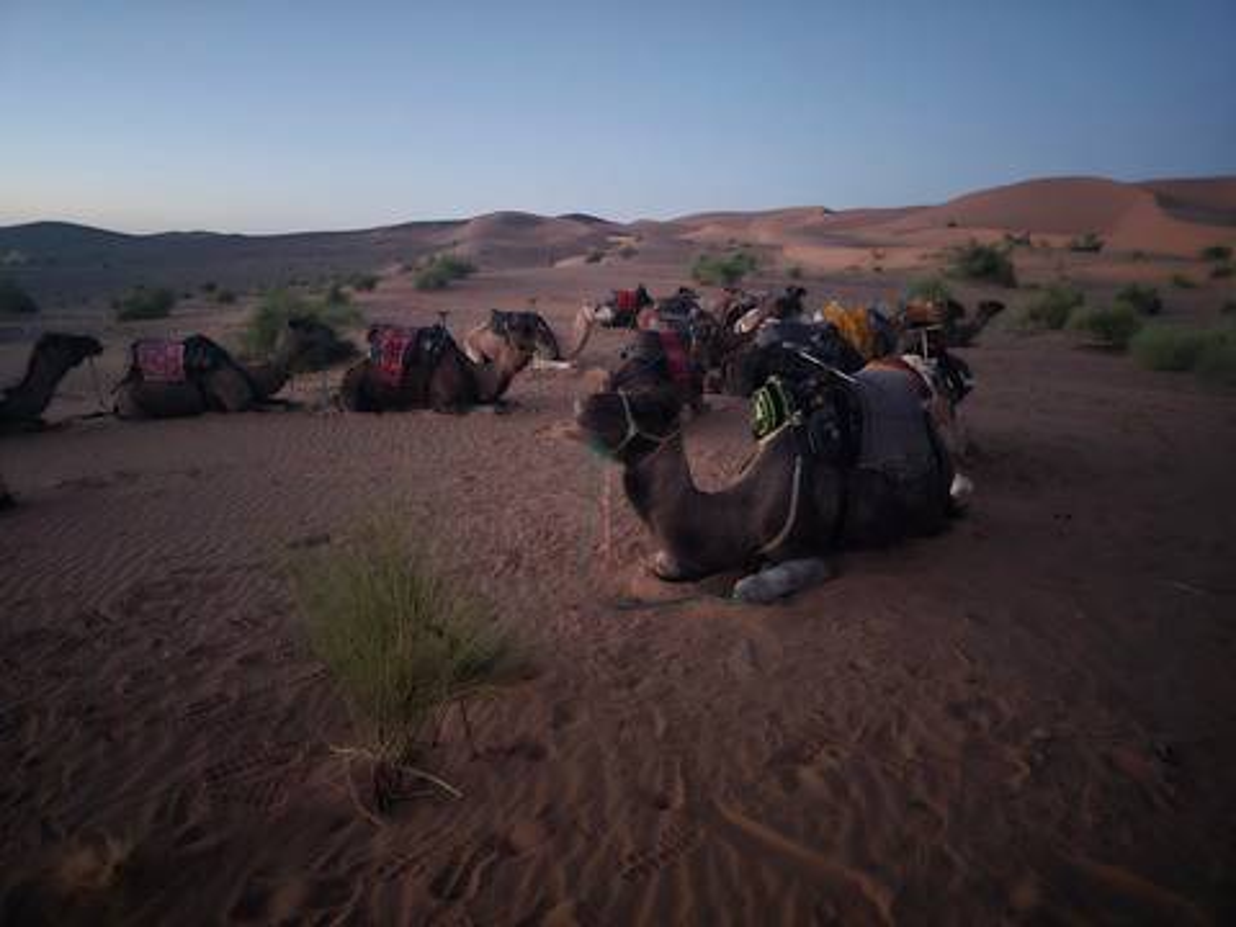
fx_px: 821
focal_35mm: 23
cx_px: 618
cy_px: 464
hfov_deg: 73.9
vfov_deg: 58.9
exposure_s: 1/5.3
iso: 3200
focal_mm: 6.3
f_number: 1.7
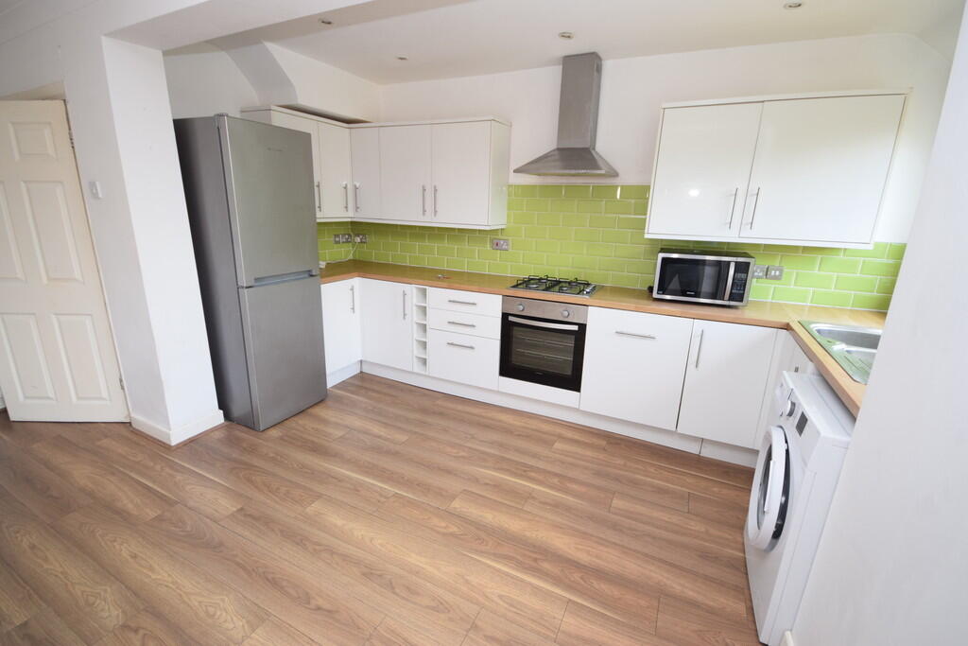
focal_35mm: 15
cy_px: 323
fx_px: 403
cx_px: 484
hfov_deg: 100.4
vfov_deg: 77.3
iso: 800
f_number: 4.5
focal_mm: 10
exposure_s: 1/80
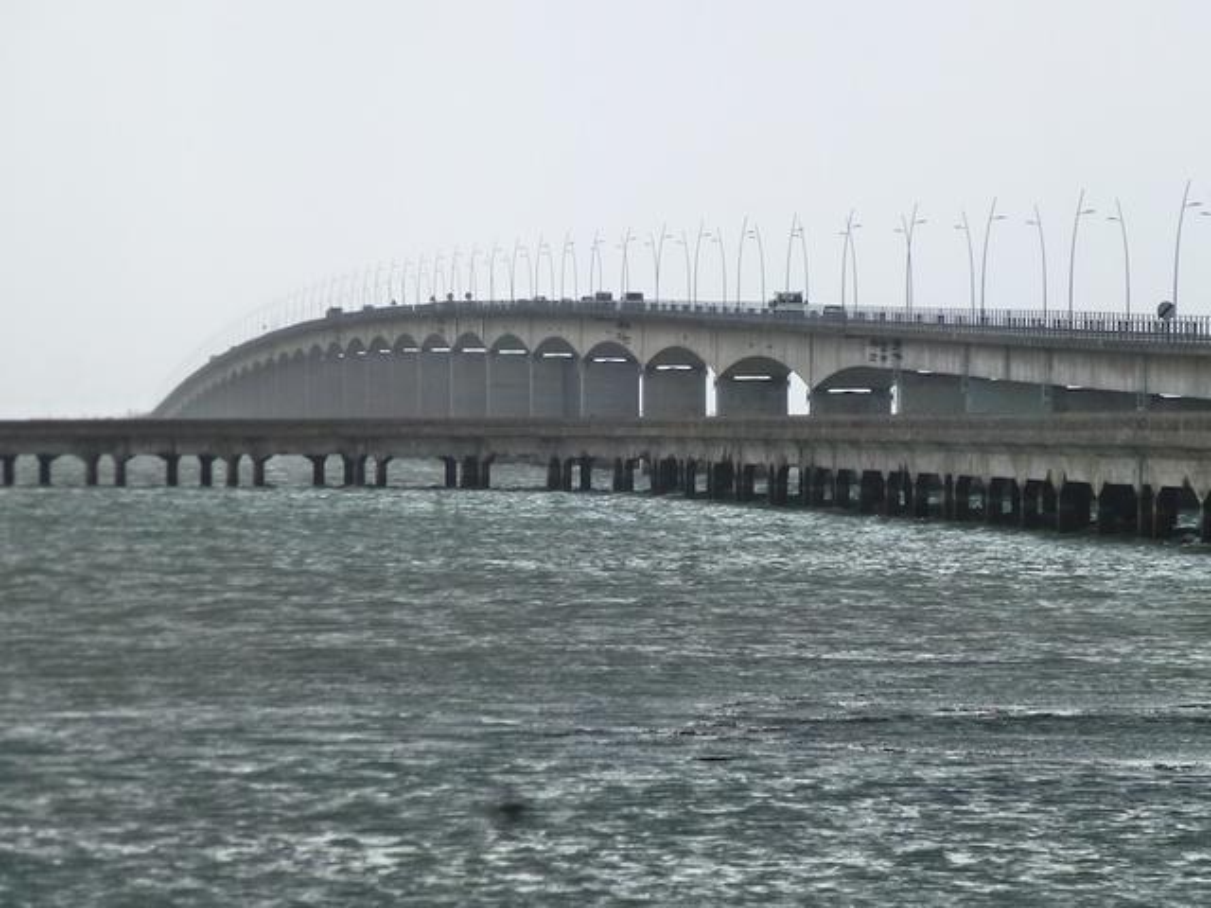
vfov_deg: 6.3
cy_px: 454
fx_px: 8221
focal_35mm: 235
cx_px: 606
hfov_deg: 8.4
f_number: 5.5
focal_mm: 38.3
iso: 250
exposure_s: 1/320
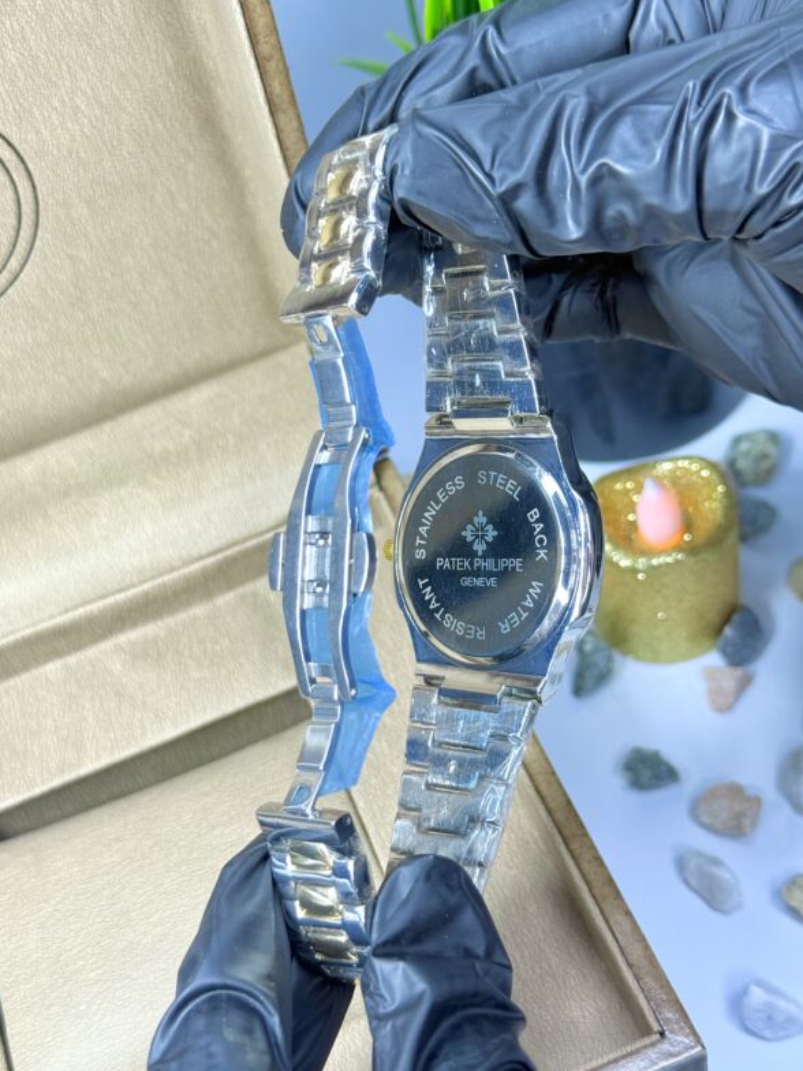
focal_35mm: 49
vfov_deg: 38.9
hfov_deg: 29.7
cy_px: 541
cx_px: 399
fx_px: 1516
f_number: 1.78
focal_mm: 6.76
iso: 50
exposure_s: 1/100
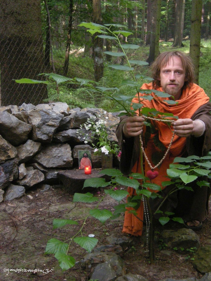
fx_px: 496
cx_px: 106
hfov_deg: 24.0
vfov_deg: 31.7
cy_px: 140
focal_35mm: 61
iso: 400
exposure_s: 1/84.3
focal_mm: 10.1
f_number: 4.1
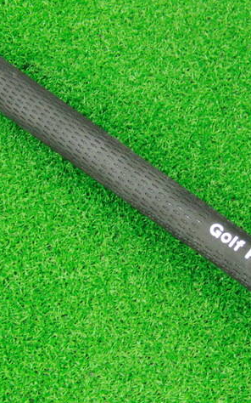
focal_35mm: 53
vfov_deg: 38.2
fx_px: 580
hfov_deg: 24.4
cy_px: 201
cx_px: 145
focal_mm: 6.42
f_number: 3.6
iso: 400
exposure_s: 1/20
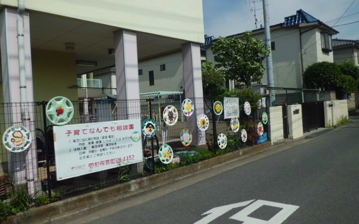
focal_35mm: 28
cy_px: 110
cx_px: 180
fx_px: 274
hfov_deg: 66.5
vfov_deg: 44.6
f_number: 7.9
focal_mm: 4.7
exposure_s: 1/320
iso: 64
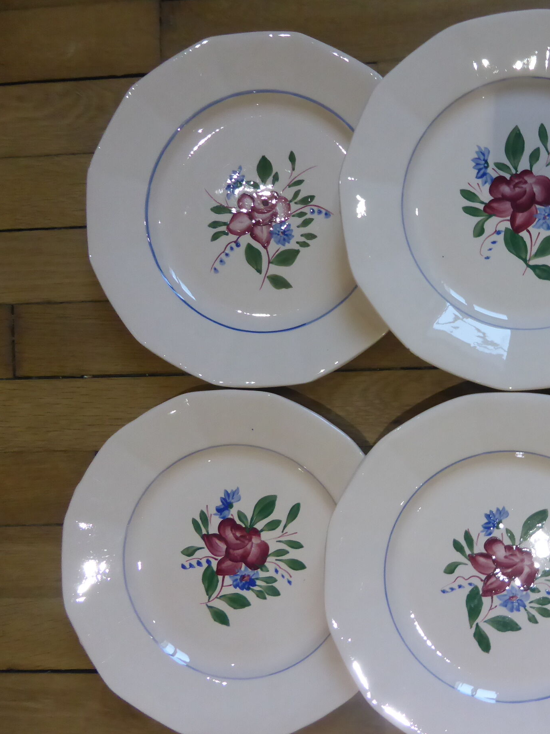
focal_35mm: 35
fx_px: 742
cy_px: 384
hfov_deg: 37.7
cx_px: 506
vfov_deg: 52.6
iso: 400
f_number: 3.3
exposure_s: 1/40
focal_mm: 4.3
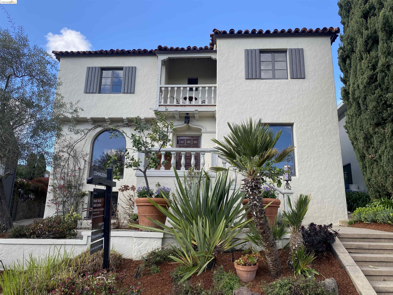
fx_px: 295
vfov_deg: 53.1
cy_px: 148
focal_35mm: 26
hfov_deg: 67.3
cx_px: 196
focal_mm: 4.25
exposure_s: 1/757
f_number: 1.8
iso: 32
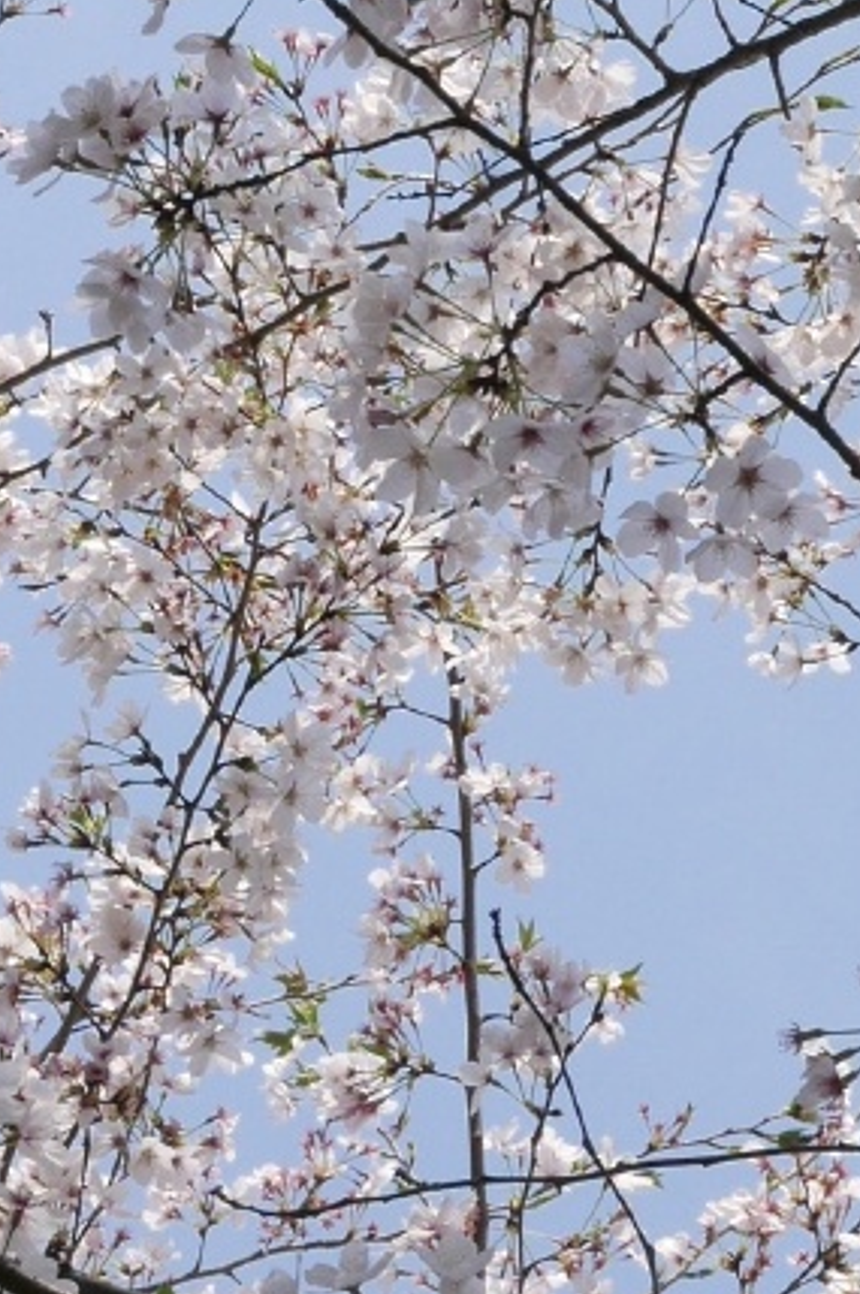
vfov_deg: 7.2
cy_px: 787
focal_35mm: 285
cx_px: -198
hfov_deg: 4.8
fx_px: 10237
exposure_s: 1/125
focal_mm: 34
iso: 200
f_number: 11
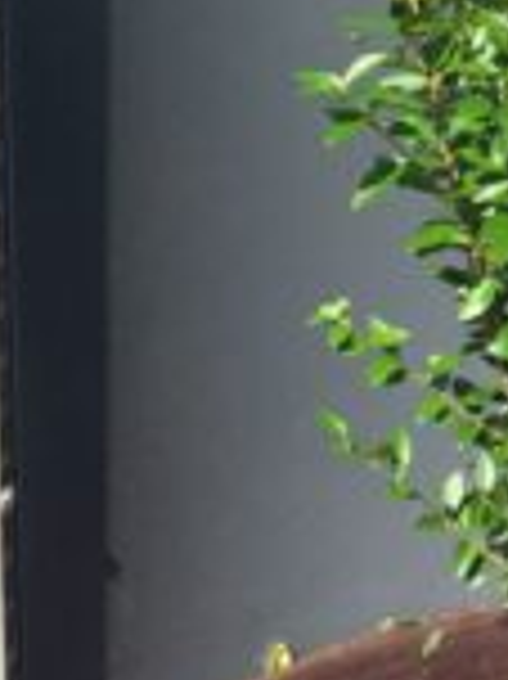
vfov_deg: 24.0
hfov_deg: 18.0
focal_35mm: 77
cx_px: 629
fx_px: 1509
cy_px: -41
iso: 32
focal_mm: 4.15
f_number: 2.2
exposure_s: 1/842
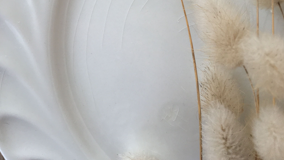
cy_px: -20
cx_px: 141
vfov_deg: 25.5
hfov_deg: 47.4
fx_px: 324
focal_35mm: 43
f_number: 2.2
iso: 40
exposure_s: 1/100
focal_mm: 4.15
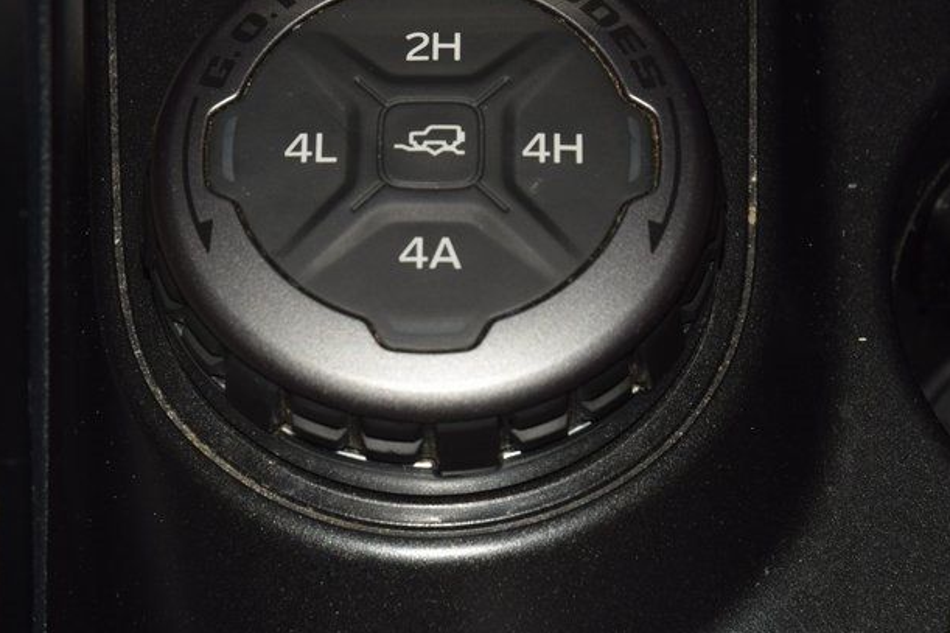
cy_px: 245
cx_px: 440
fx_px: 4643
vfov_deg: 7.8
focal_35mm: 176
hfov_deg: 11.7
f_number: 8
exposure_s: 1/125
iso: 100
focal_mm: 70
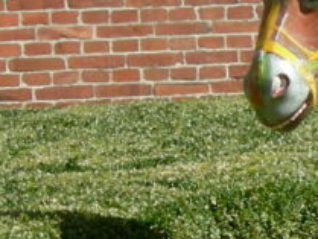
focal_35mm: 176
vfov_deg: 8.4
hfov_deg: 10.5
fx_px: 1618
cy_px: 129
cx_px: 577
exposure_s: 1/199
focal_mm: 7.5
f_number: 6
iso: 64
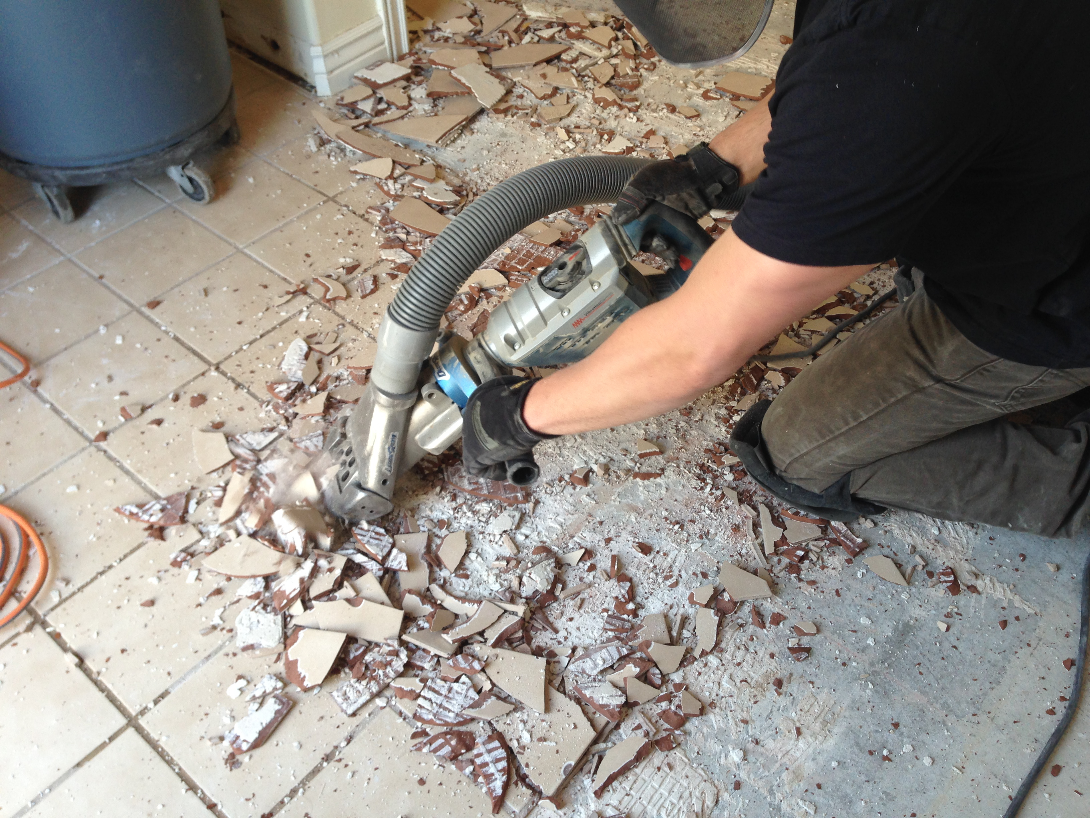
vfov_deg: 42.9
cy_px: 409
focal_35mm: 33
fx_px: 1039
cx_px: 545
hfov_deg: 55.4
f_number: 2.4
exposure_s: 1/40
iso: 50
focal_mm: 4.12
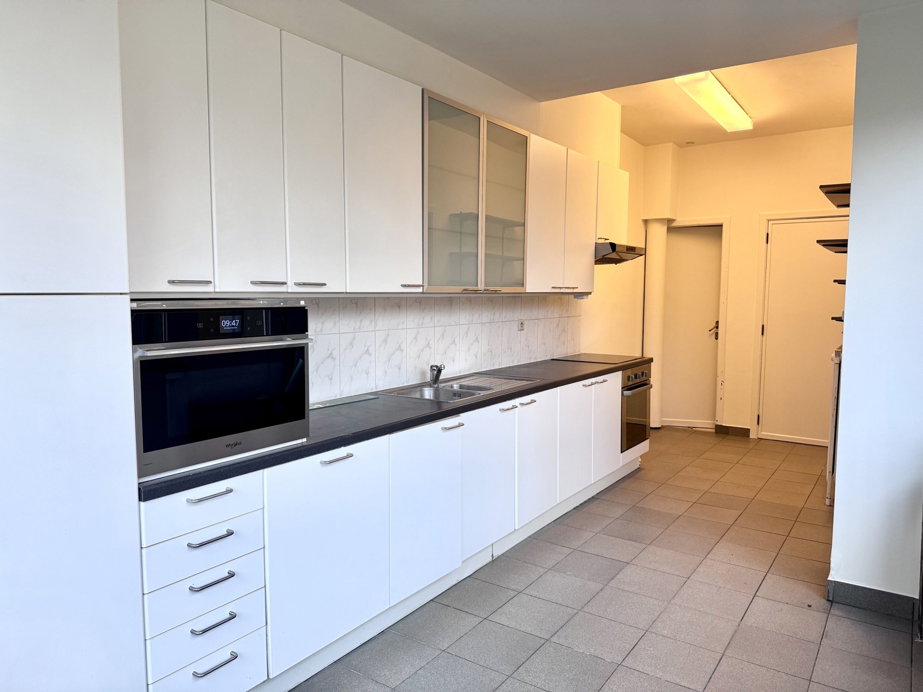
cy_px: 346
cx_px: 462
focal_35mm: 24
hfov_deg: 71.6
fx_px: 640
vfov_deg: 56.8
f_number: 1.78
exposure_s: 1/100
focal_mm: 6.76
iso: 125
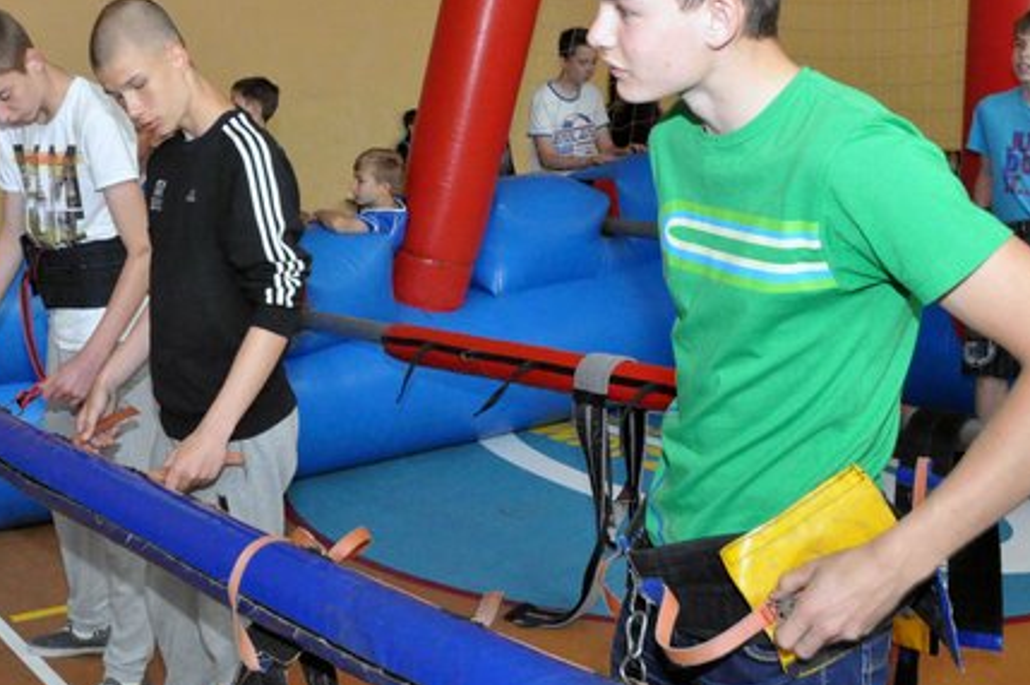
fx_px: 1429
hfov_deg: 39.1
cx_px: 329
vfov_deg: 26.9
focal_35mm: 50
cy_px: 394
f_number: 14
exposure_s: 1/60
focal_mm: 22
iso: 3200
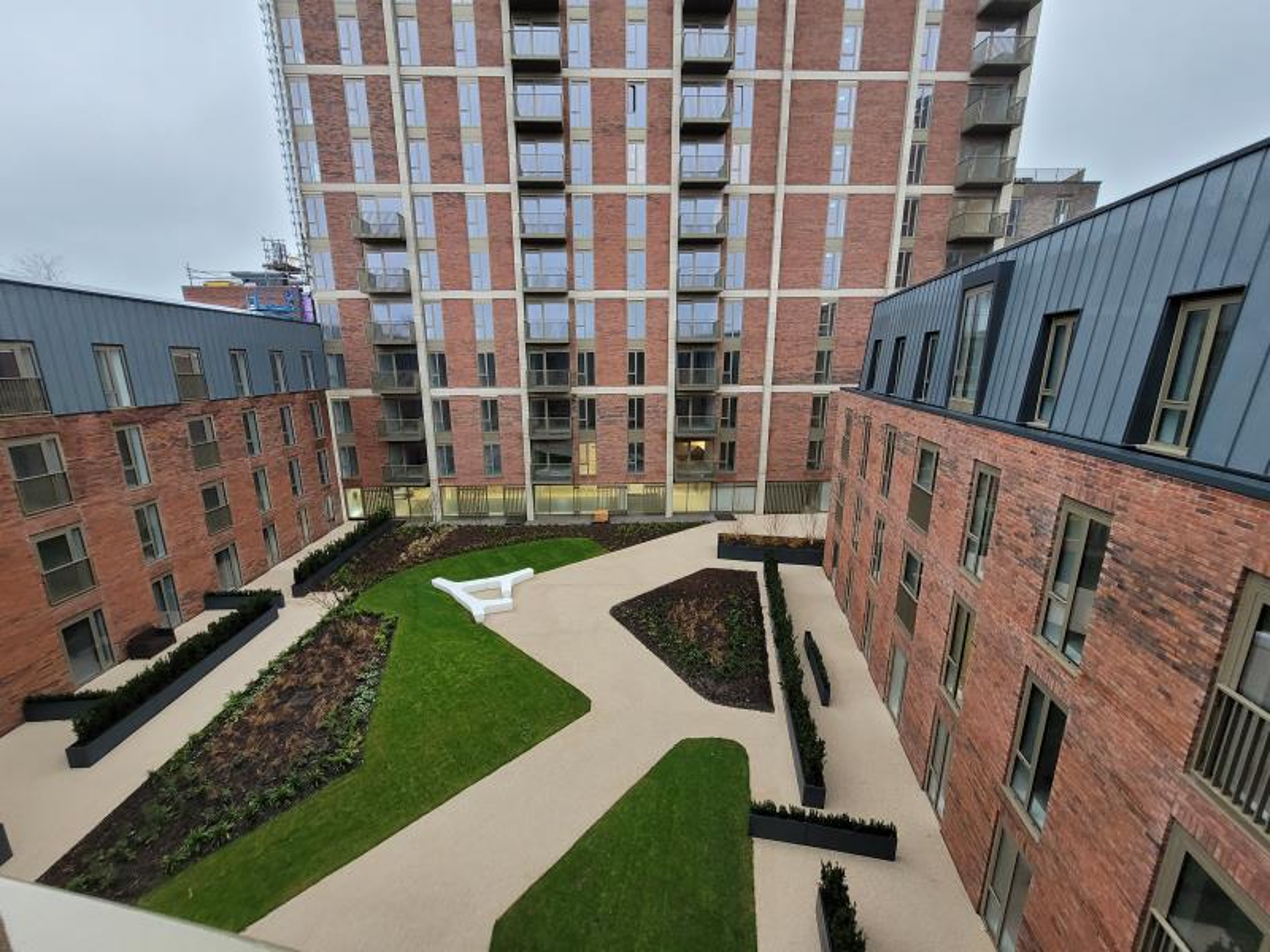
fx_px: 477
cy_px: 476
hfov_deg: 106.2
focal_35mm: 13
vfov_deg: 89.9
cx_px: 635
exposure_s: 1/50
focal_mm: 1.74
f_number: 2.2
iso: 125
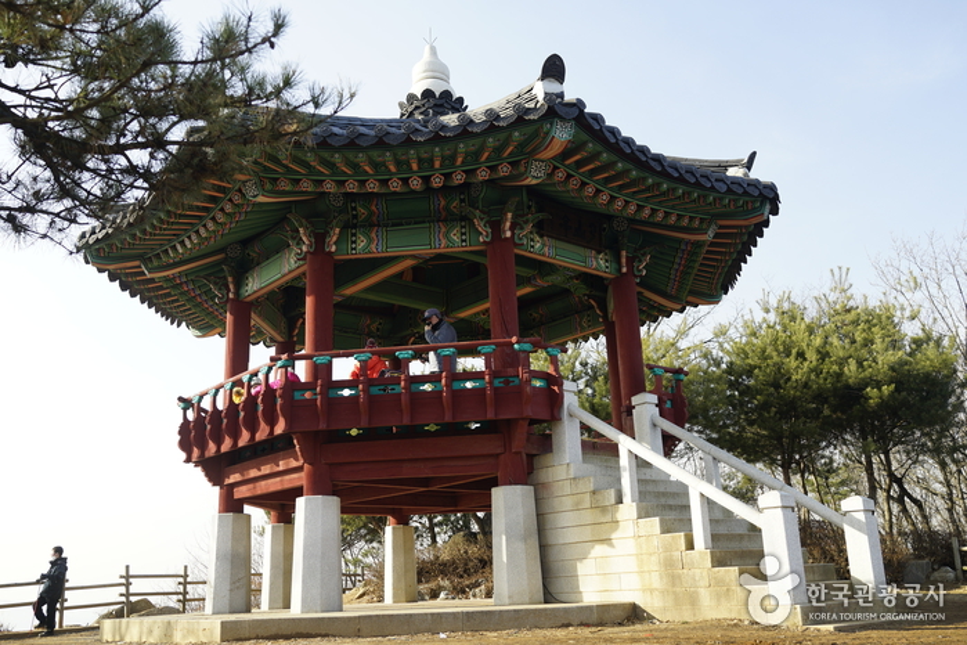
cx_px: 484
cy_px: 322
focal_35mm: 35
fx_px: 940
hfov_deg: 54.4
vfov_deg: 37.9
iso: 200
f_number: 4
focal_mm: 35
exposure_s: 1/200
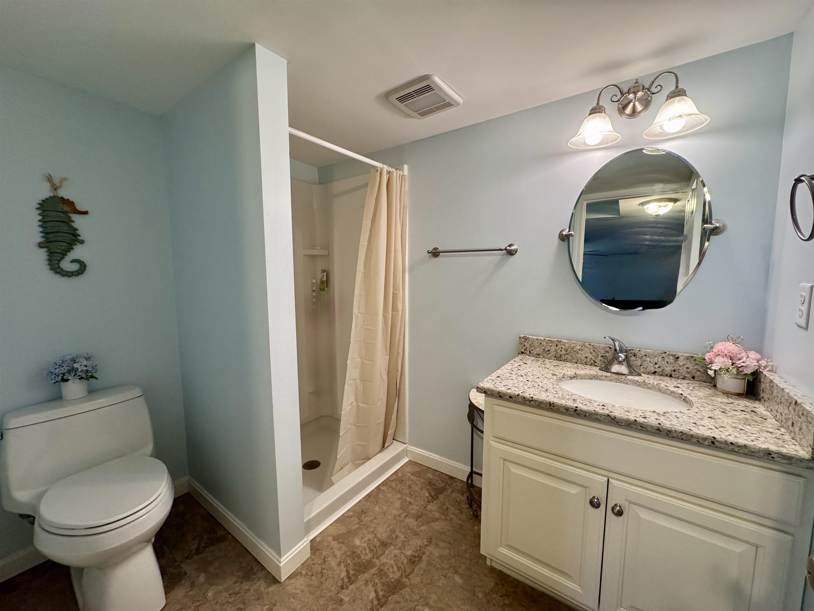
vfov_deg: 85.7
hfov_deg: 102.1
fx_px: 329
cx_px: 407
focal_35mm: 14
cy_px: 306
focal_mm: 2.22
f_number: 2.2
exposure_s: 1/120
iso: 320
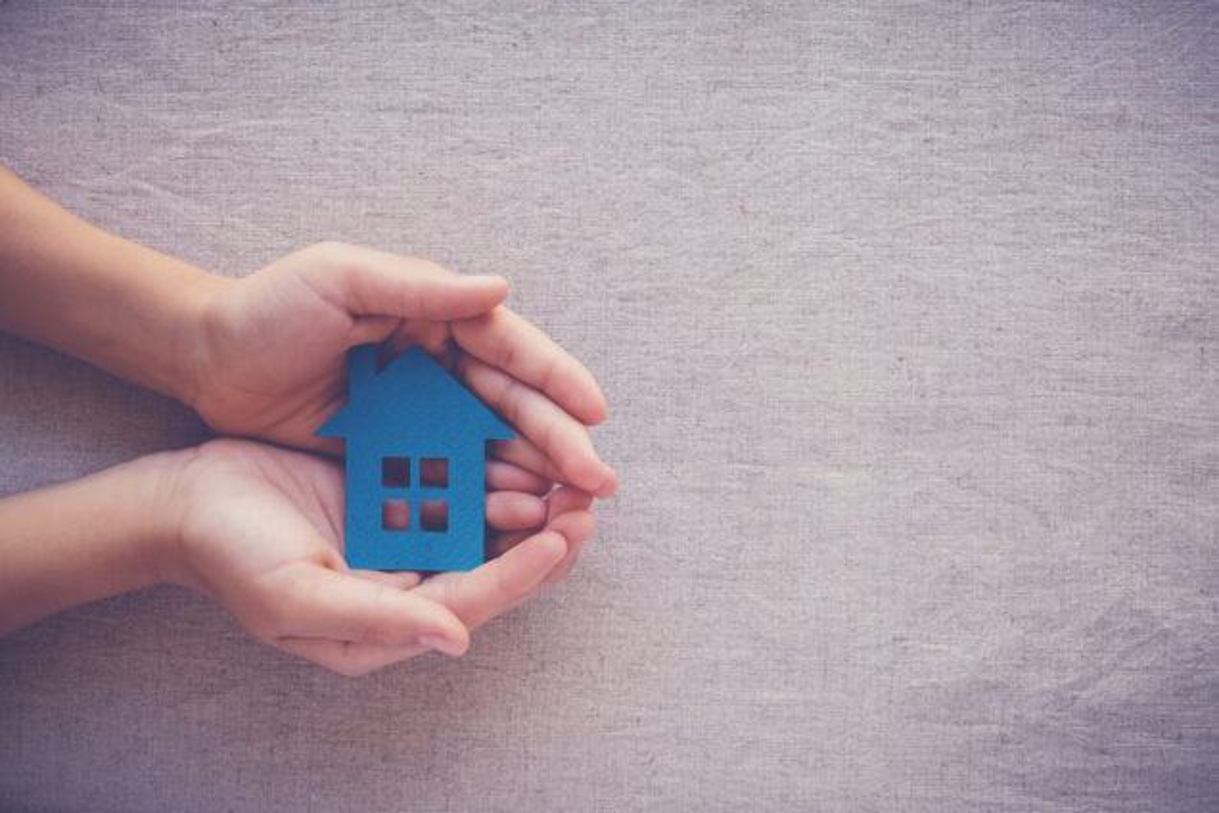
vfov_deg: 28.6
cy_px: 406
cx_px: 610
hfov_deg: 41.9
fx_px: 1591
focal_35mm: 47
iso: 400
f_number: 5.6
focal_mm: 31.5
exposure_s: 1/70
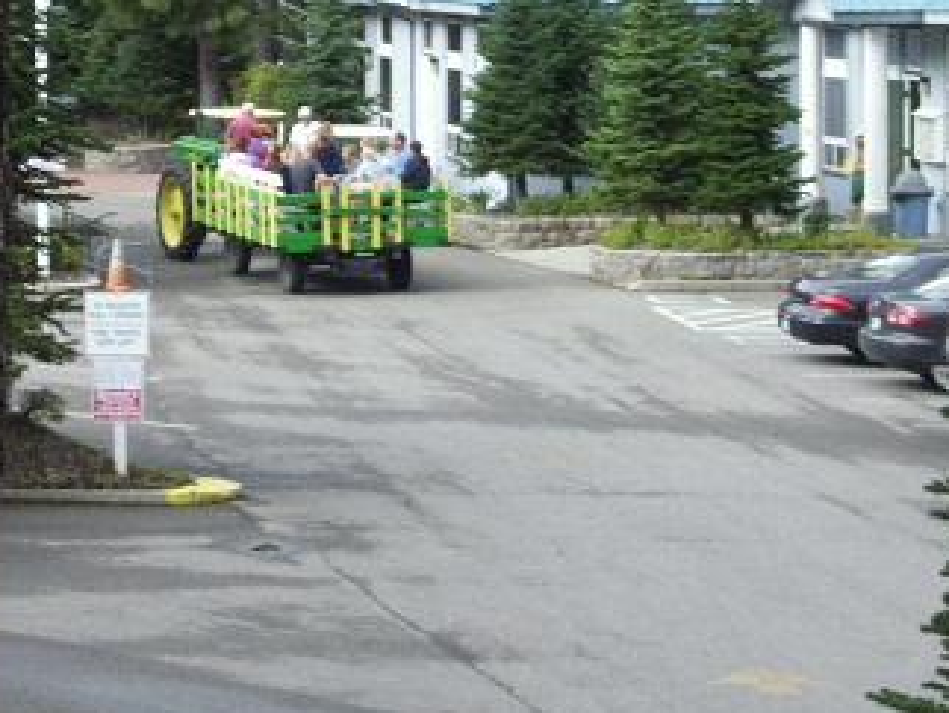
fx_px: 5213
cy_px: 189
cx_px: 342
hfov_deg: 10.4
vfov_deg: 7.8
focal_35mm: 190
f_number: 5.6
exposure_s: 1/60
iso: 160
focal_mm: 17.1
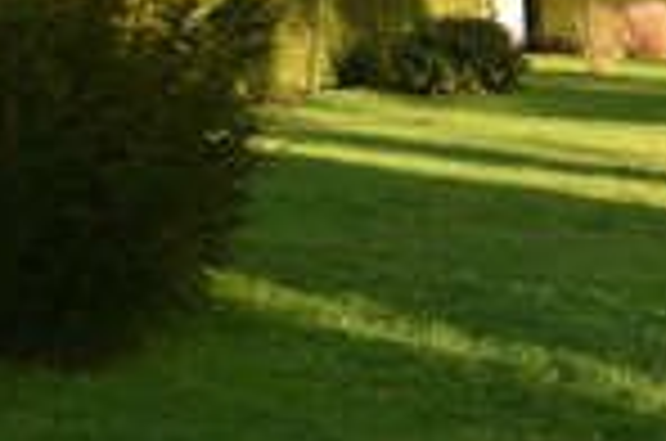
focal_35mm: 74
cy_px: 176
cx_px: 540
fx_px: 1366
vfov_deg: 18.3
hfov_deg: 26.8
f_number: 9
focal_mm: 19
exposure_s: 1/250
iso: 500
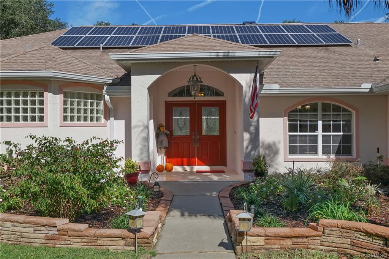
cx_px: 194
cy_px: 130
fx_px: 389
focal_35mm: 36
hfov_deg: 53.1
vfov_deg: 36.8
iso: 250
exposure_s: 1/800
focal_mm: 24
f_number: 8
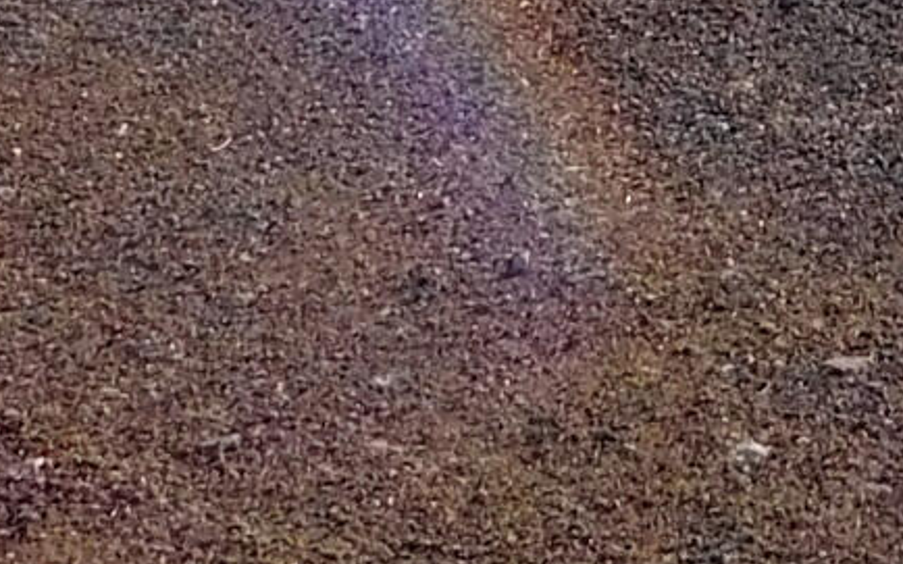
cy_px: -1282
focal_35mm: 220
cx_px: 1144
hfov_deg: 9.4
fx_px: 5413
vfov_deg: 5.5
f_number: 6.4
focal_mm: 5.3
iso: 125
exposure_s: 1/400
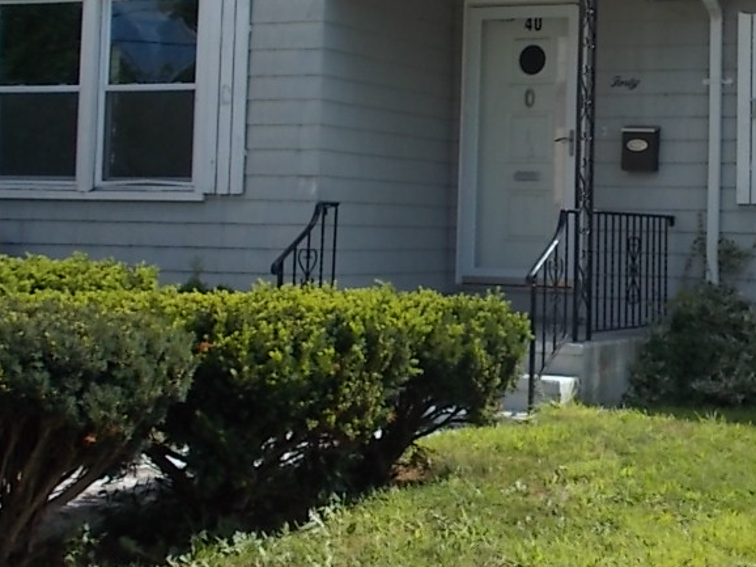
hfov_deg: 26.4
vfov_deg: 20.3
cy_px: 137
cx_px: 627
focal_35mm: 72
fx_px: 1572
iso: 80
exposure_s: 1/125
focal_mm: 4.6
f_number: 8
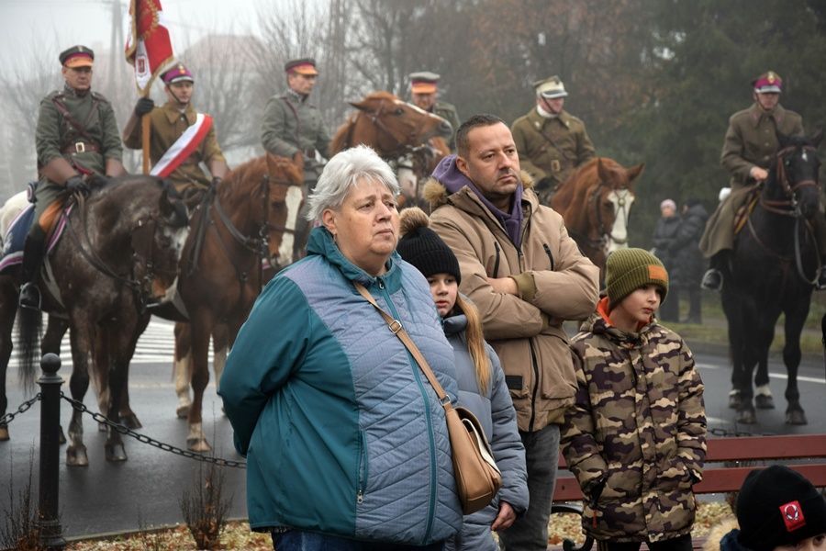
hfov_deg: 18.2
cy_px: 276
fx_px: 2581
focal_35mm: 112
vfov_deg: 12.2
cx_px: 413
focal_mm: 75
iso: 180
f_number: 5.3
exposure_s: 1/100
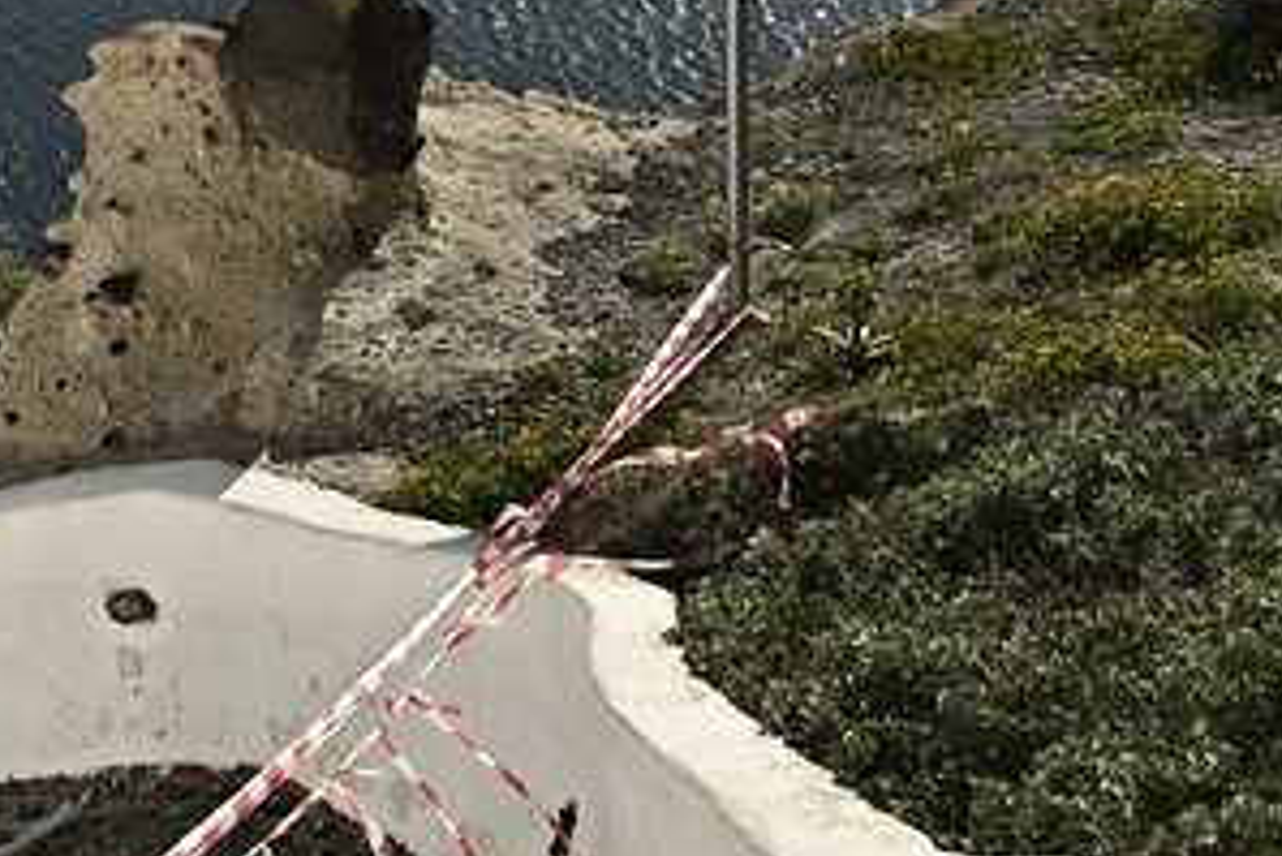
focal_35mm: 98
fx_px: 3491
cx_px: 241
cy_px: 325
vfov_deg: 14.0
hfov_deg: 20.6
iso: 250
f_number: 4
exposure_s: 1/8000
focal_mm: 30.5
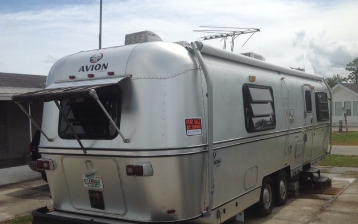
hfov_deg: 51.5
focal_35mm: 38
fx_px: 371
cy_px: 135
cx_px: 176
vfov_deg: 33.5
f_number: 2.4
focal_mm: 4.28
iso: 50
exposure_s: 1/3030
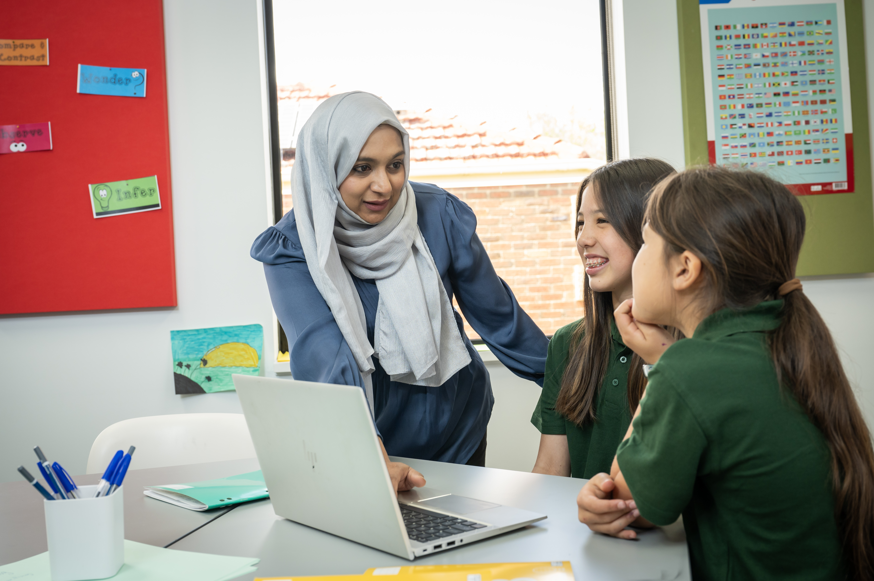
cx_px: 437
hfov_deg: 49.6
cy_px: 290
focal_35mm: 39
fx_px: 946
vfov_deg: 34.2
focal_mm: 39
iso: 640
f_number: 5.6
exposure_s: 1/80
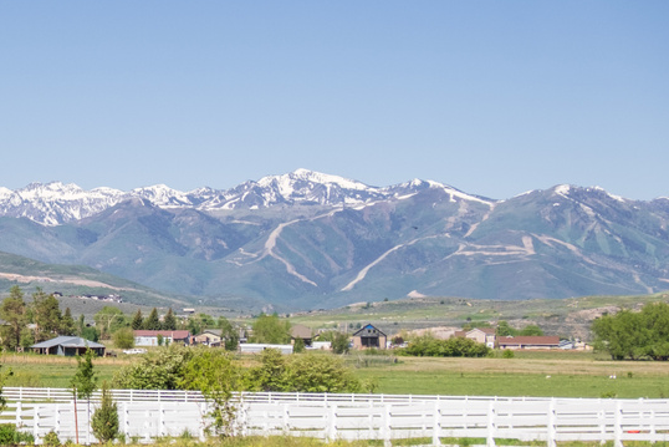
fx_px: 2937
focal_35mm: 158
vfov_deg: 8.7
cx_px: 56
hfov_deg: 12.9
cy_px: 285
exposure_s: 1/2000
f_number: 4.5
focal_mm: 55
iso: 200
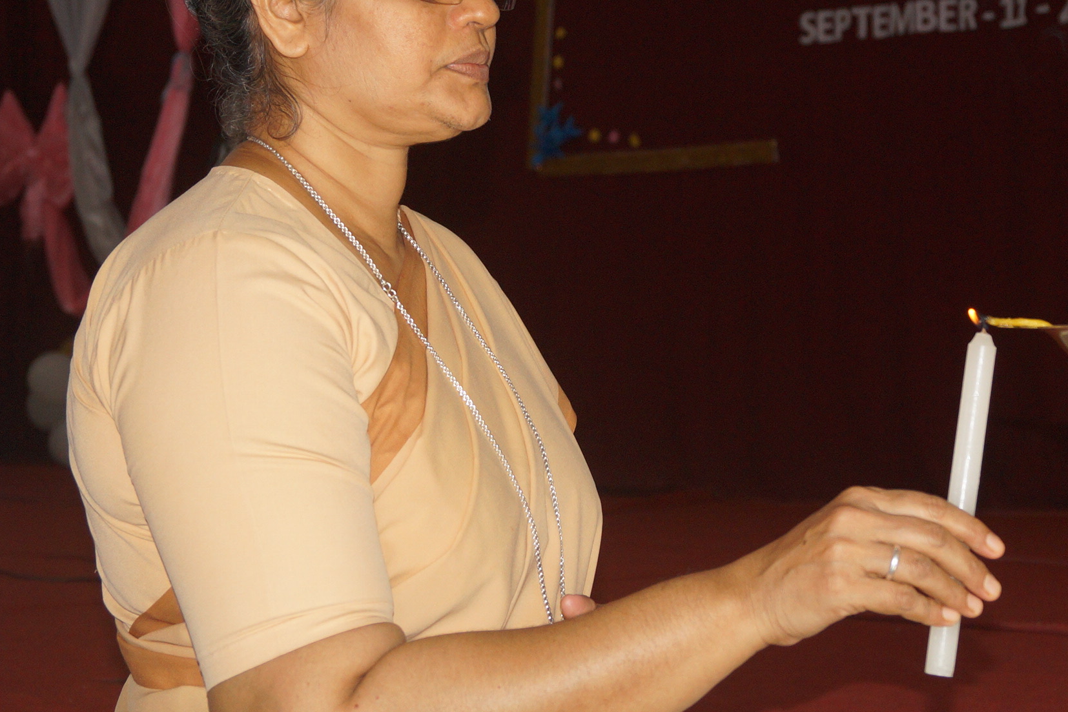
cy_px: 194
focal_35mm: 87
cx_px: 748
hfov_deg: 23.3
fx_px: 2576
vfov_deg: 15.7
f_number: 5
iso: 800
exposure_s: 1/125
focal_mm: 35
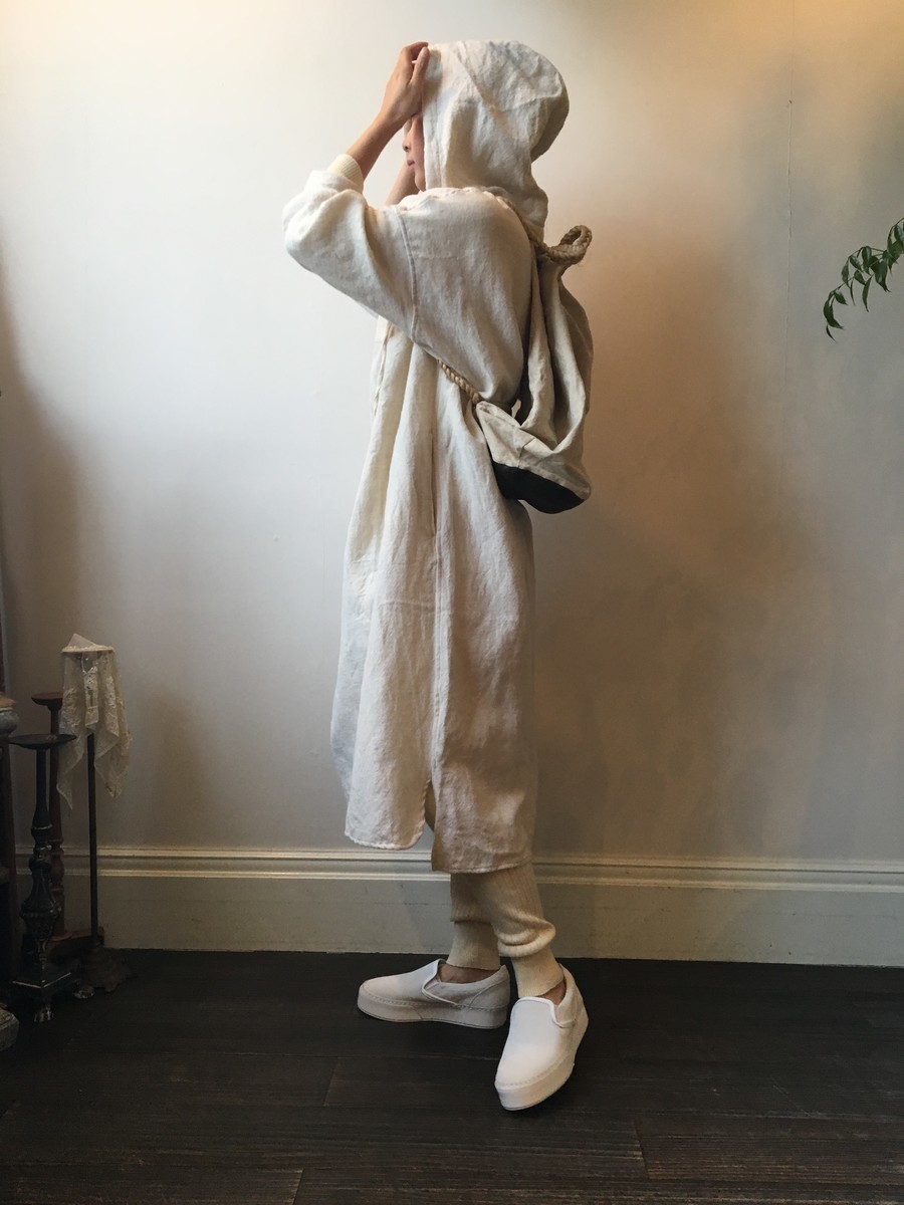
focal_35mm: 29
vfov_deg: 61.7
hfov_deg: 48.2
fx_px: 1010
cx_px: 452
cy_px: 602
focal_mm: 4.15
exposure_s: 1/30
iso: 40
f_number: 2.2
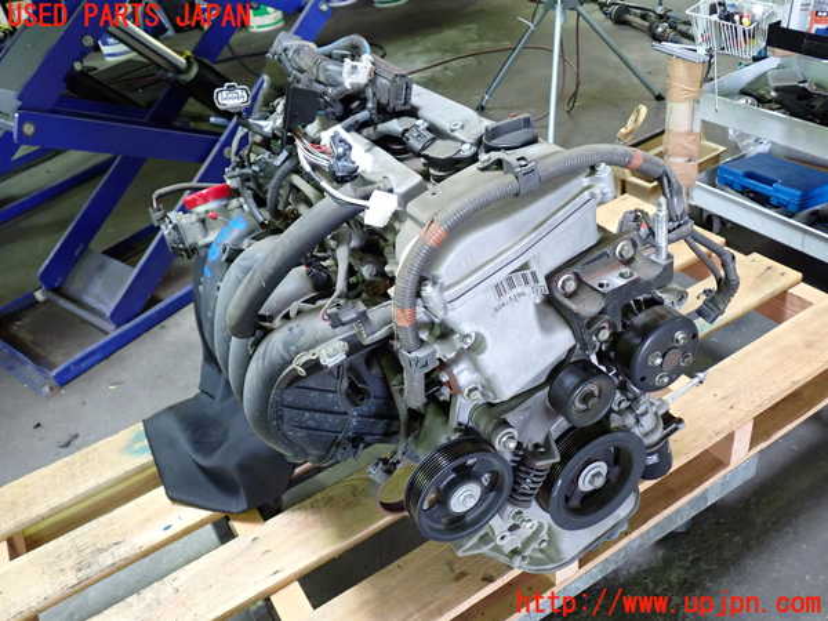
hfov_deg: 60.0
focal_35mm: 30
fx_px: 718
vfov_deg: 46.8
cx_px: 414
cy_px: 310
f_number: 2.3
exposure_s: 1/30
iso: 250
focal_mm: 5.4
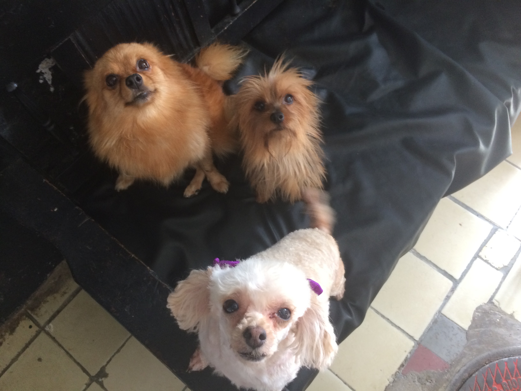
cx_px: 260
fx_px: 436
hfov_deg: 61.7
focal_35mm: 29
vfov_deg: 48.2
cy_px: 196
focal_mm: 4.15
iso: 125
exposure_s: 1/30
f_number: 2.2
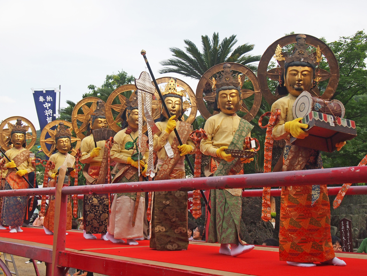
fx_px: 488
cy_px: 138
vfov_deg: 31.5
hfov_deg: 41.2
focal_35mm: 46
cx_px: 184
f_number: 7.1
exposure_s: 1/200
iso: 200
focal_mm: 23
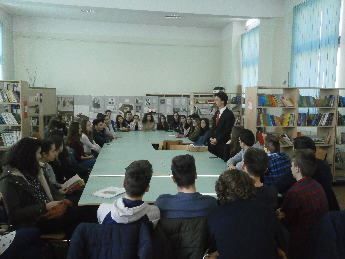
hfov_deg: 58.4
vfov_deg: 45.4
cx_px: 172
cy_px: 130
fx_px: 309
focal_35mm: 31
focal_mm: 5.5
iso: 800
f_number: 2.9
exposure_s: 1/160
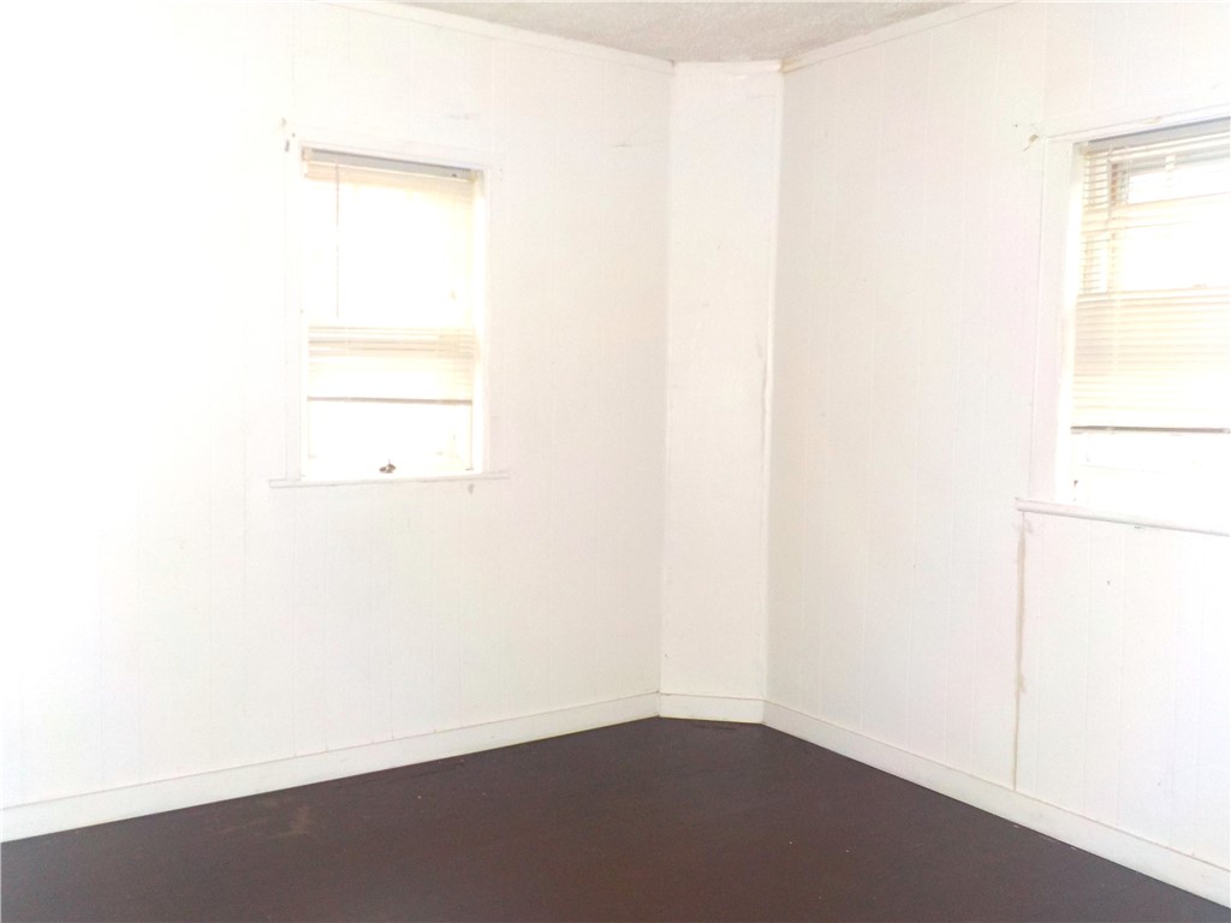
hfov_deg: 60.0
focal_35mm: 30
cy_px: 462
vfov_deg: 46.8
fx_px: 1067
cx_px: 616
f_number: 3.3
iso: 200
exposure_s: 1/30
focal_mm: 4.1
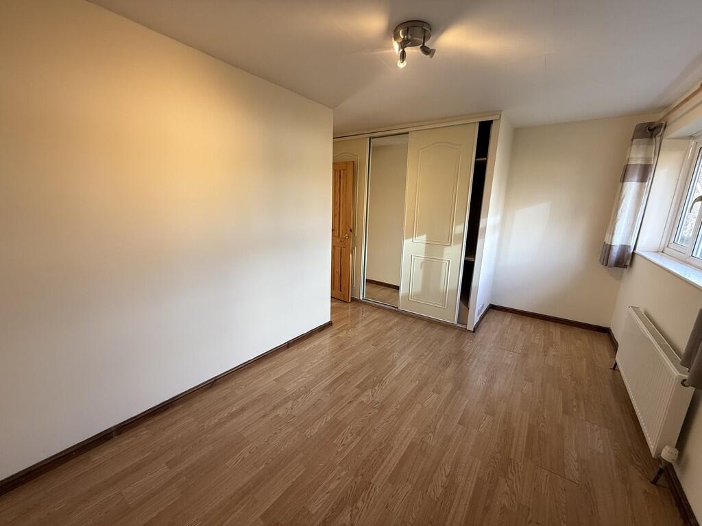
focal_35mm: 14
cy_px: 263
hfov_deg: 102.1
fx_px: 284
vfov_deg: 85.7
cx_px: 351
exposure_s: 1/99
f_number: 2.2
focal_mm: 2.22
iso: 100
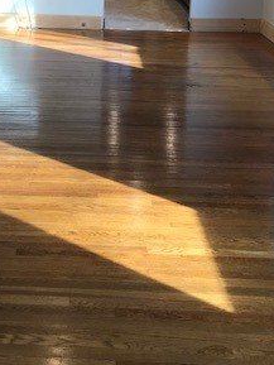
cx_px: 54
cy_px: 23
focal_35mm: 62
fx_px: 654
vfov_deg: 29.6
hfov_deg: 23.3
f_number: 1.8
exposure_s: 1/60
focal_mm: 3.99
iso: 32
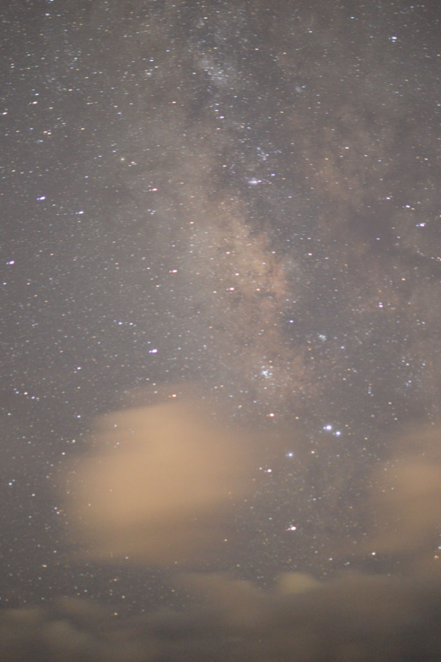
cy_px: 331
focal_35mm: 52
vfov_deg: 37.9
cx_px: 220
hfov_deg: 25.7
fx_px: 966
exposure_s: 32.8
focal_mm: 35
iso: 1600
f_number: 1.8
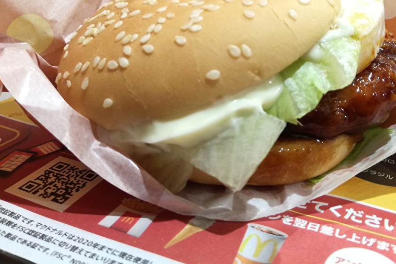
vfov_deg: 38.4
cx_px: 237
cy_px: 87
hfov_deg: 55.4
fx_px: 374
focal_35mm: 34
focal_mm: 3.79
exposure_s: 1/33.3
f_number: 2
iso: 200
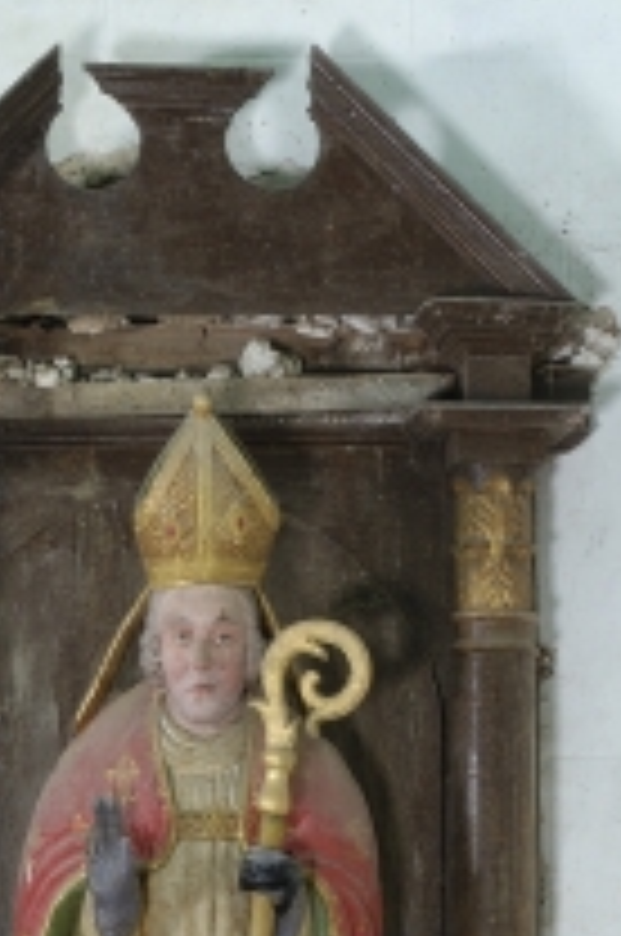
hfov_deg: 8.2
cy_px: 1094
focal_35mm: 166
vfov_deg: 12.1
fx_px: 4315
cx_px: 212
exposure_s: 1/60
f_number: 16
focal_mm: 45
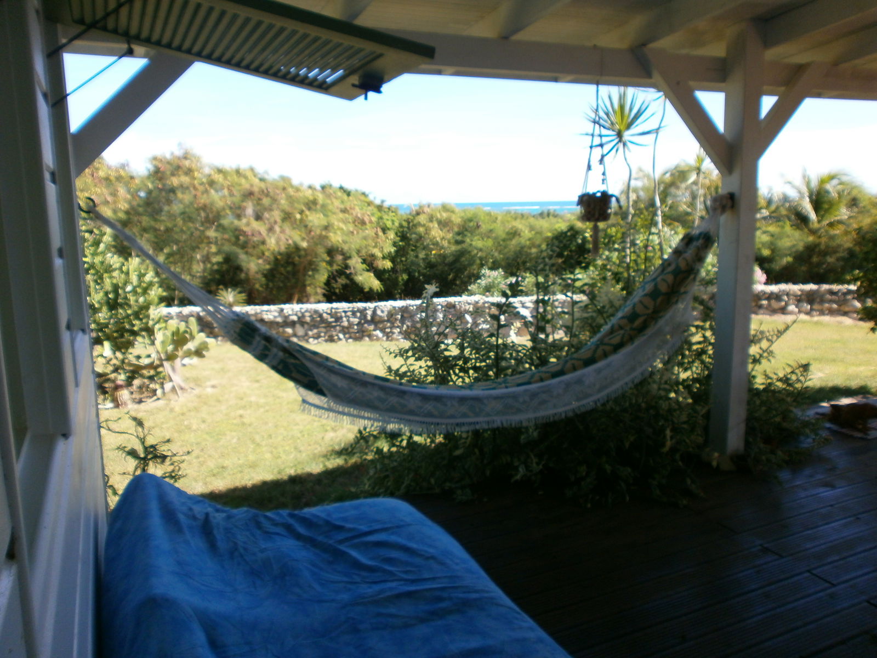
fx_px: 684
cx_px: 438
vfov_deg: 51.4
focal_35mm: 27
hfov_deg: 65.3
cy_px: 329
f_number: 2.9
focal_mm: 4.8
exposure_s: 1/500
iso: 100
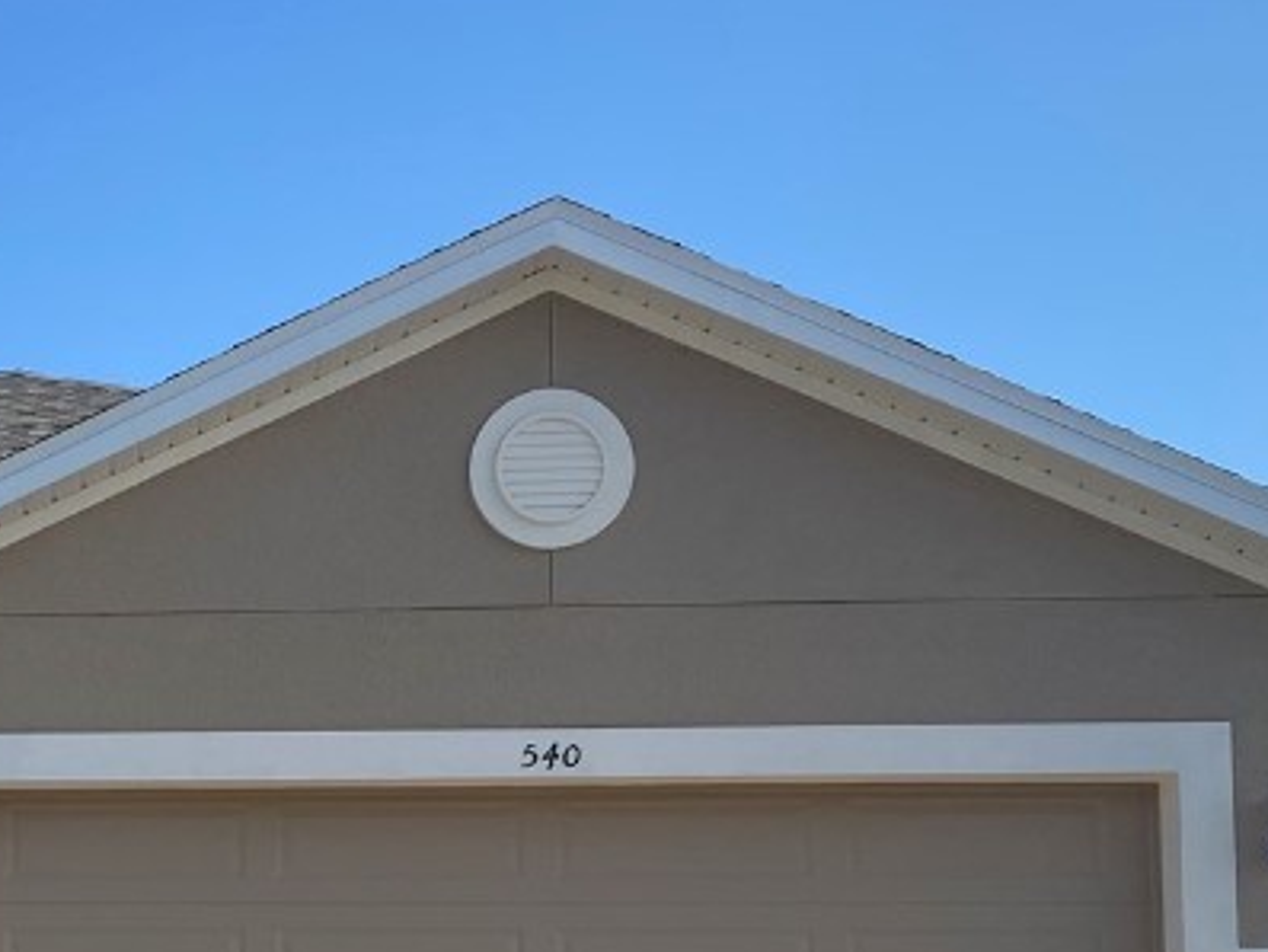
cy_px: 949
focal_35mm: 67
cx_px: 3
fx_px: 2455
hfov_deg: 27.3
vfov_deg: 21.2
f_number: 1.8
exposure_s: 1/2268
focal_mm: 4.25
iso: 32
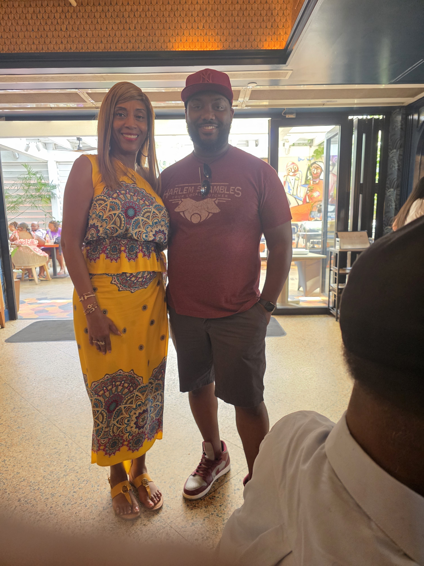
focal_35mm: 23
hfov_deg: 58.9
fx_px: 376
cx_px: 212
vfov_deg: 73.9
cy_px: 283
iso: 500
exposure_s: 1/120
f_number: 1.7
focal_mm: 6.3
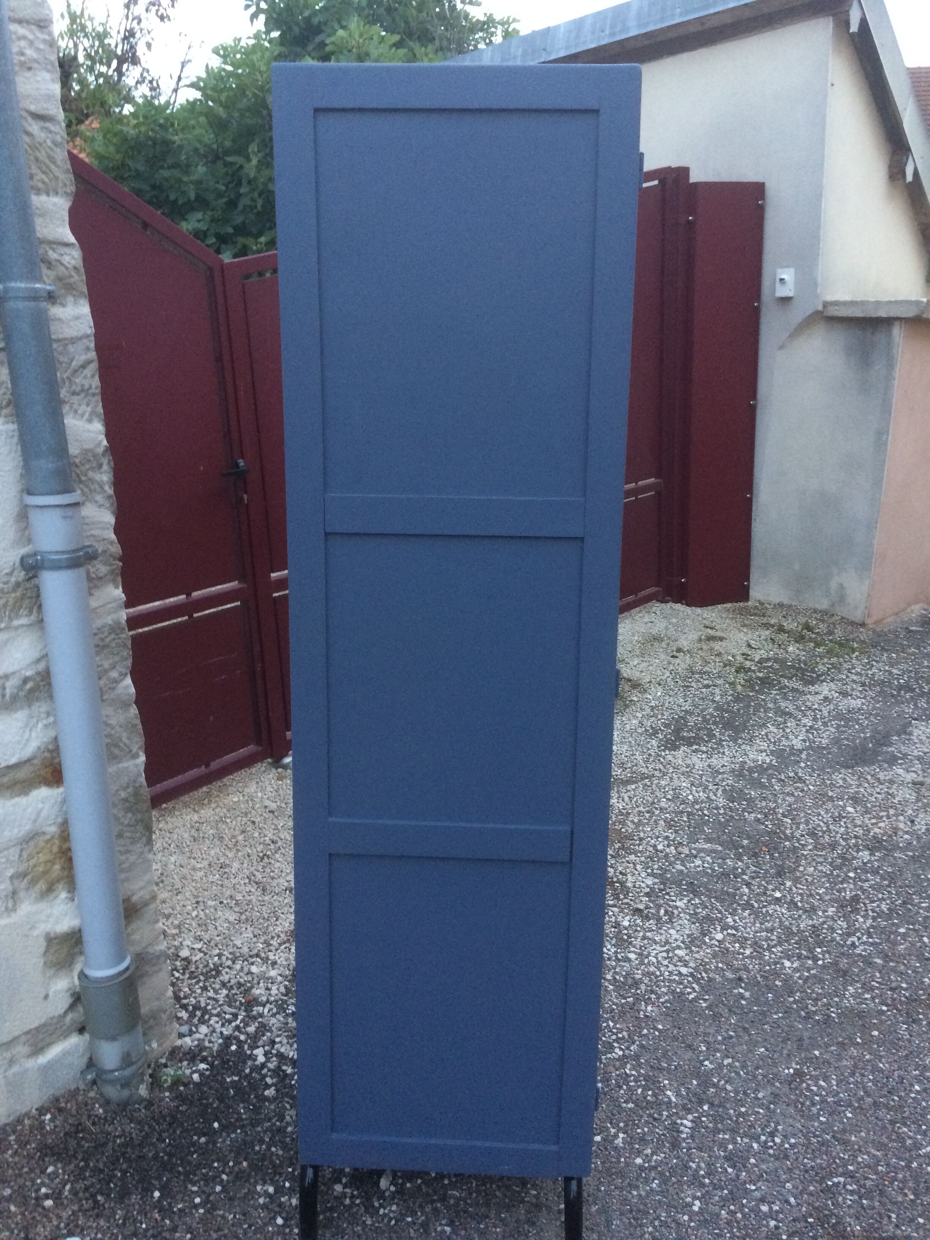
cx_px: 465
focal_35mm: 29
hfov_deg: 48.2
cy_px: 620
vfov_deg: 61.7
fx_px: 1039
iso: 200
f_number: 2.2
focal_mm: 4.15
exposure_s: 1/33
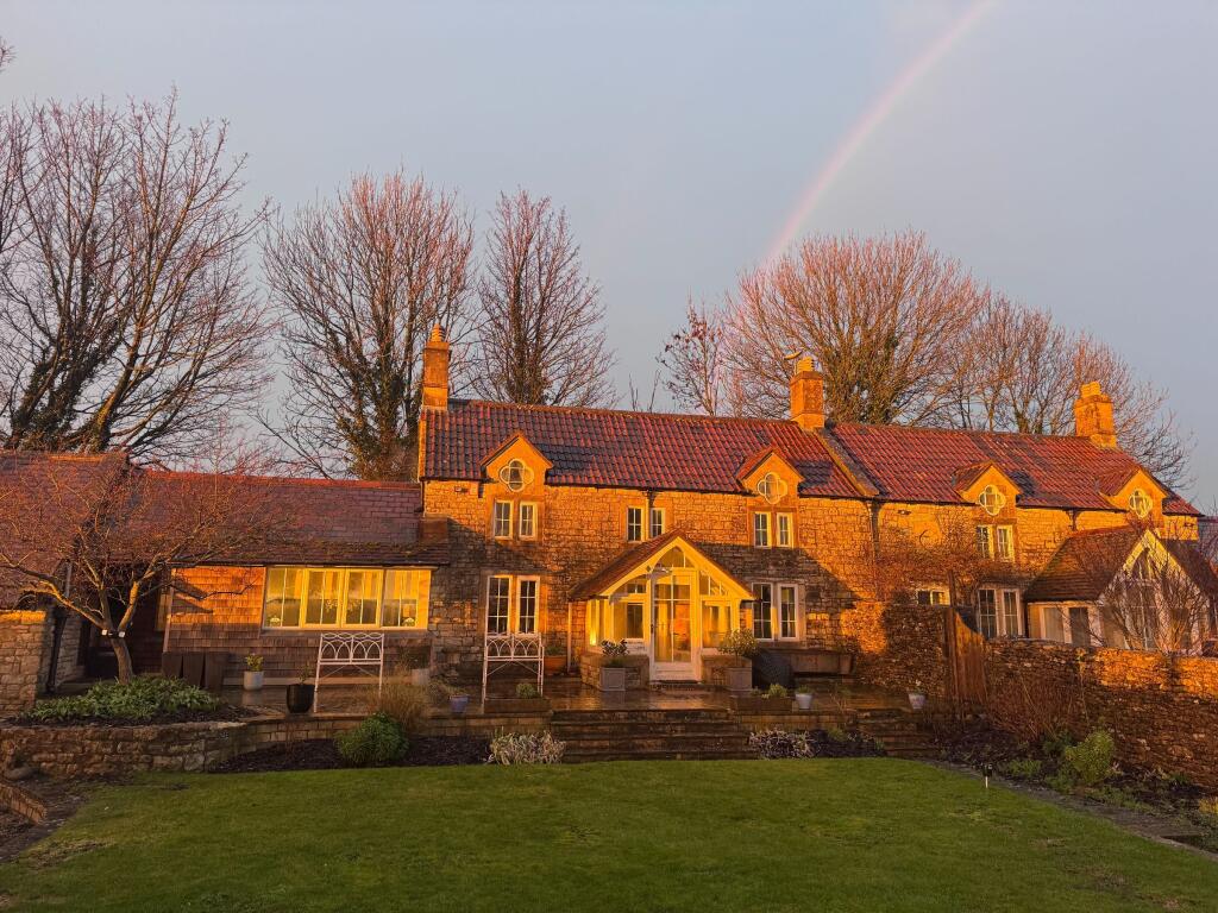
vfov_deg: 56.8
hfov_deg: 71.6
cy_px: 456
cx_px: 609
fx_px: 844
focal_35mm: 24
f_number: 1.78
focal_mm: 6.76
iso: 200
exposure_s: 1/115
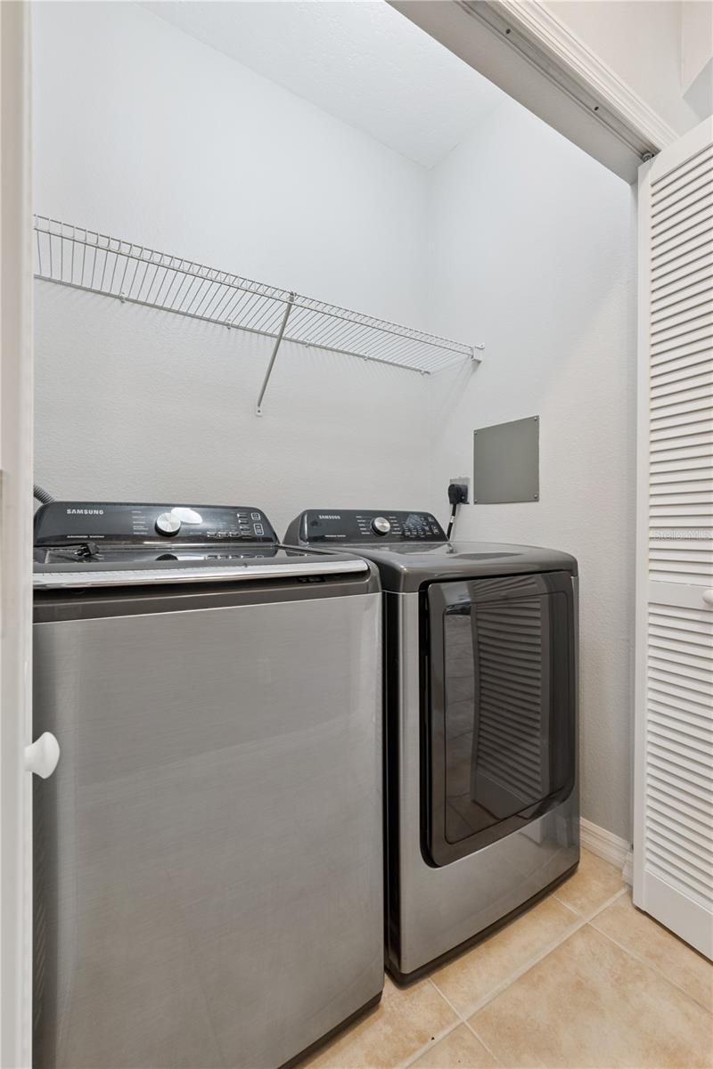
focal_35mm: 16
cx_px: 356
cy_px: 534
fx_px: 460
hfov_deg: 75.5
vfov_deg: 98.5
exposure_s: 1/5
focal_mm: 15.5
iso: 200
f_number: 9
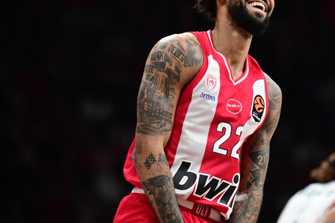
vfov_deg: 4.1
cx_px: 214
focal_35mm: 334
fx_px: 3107
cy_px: 112
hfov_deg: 6.2
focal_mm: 200
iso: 2000
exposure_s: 1/1250
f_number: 3.2
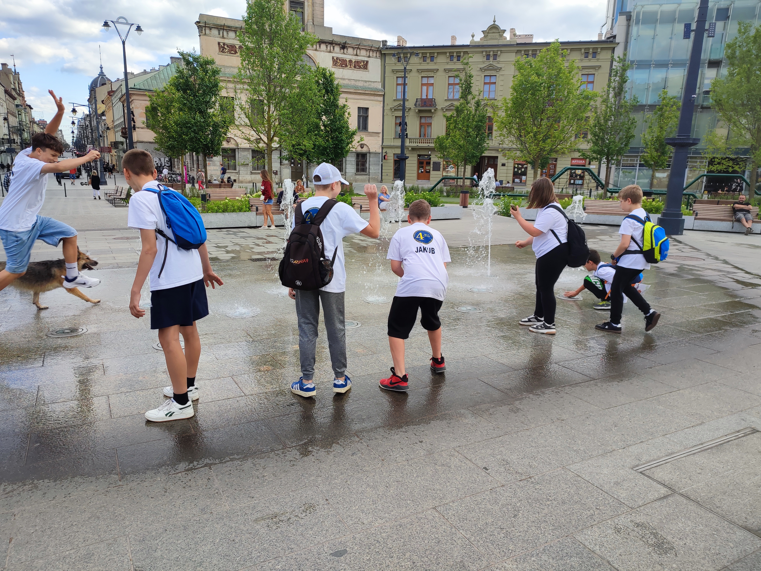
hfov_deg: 71.6
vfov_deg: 56.8
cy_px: 286
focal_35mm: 24
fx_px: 528
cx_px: 380
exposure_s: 1/297
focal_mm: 5.89
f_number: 1.89
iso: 50
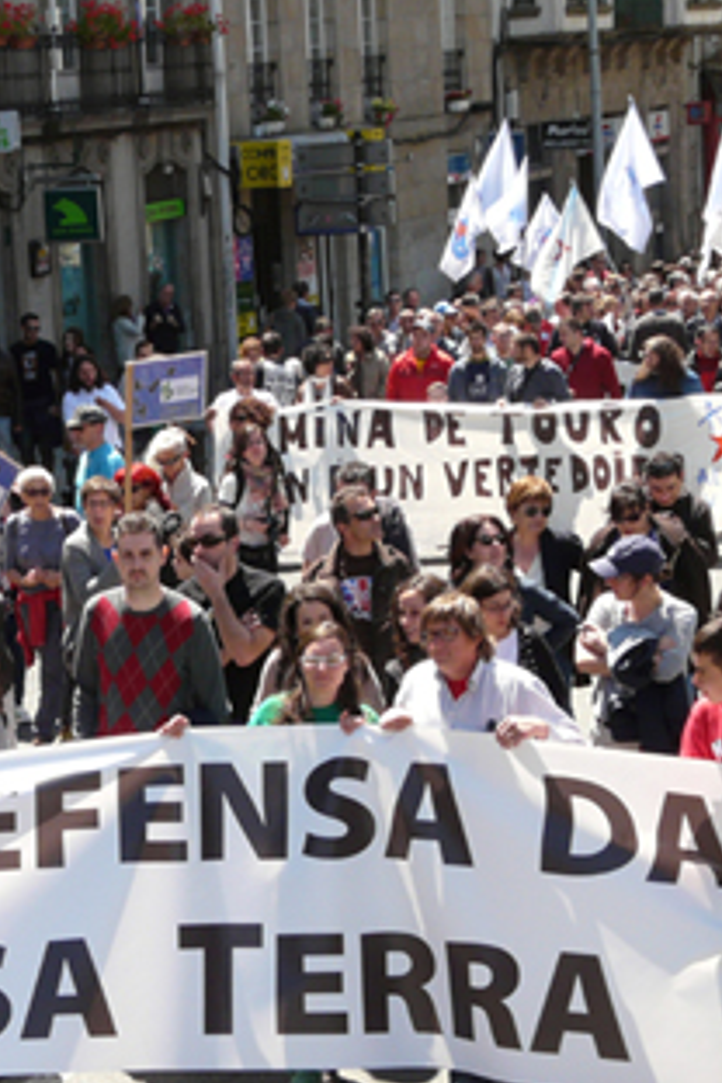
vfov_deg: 19.5
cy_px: 547
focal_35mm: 105
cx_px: 40
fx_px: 3159
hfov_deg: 12.9
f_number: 4.5
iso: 100
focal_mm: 9.5
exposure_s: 1/200
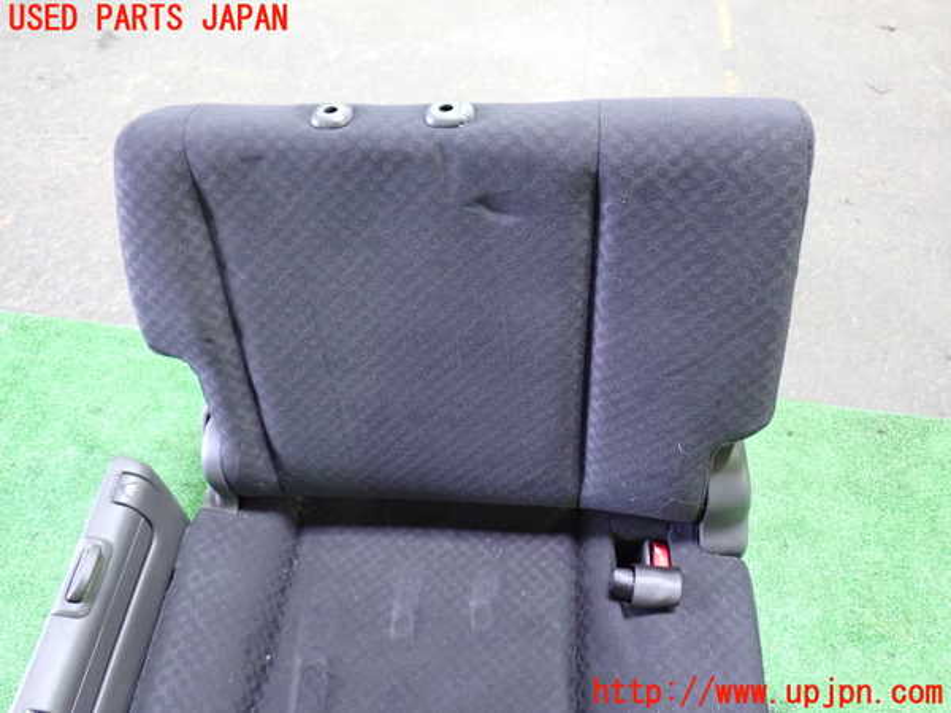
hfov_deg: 60.0
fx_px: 824
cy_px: 356
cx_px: 476
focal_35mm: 30
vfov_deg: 46.8
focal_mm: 5.4
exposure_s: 1/20
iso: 800
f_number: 2.3
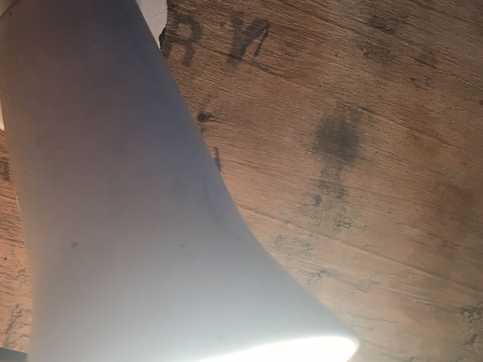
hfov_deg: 38.5
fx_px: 670
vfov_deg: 30.2
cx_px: 114
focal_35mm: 48
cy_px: 151
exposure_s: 1/33
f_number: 2.2
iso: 50
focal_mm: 4.15
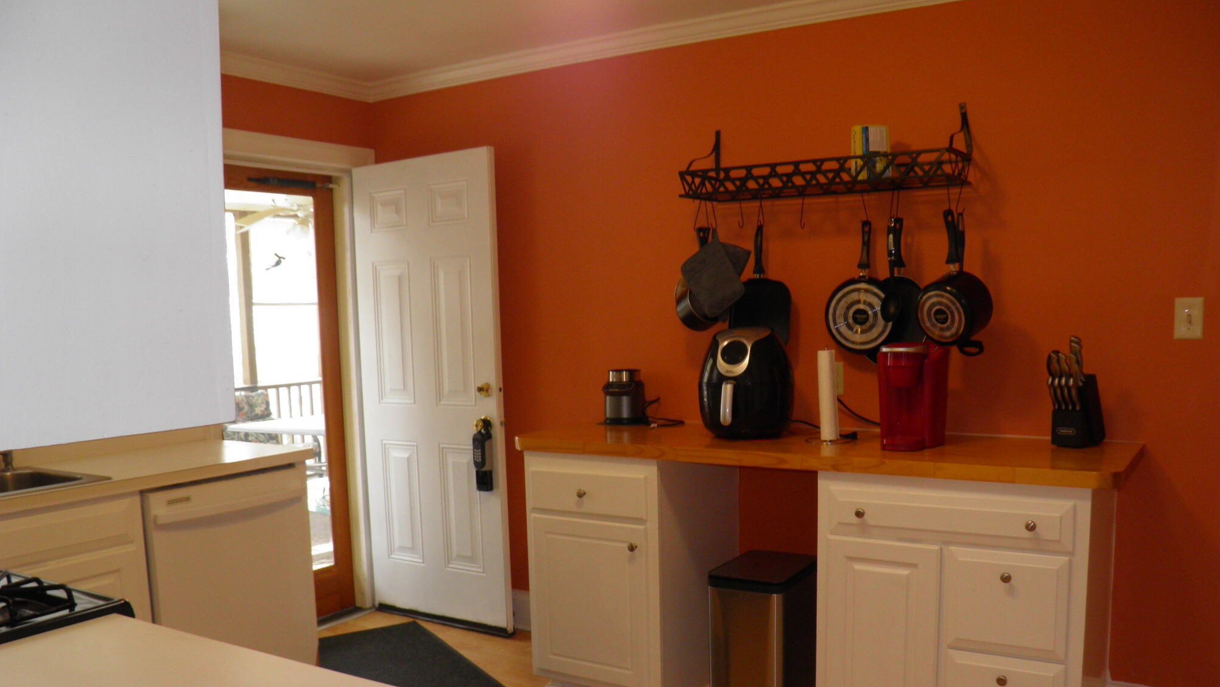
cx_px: 616
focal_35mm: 31
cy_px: 430
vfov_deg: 37.6
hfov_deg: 62.6
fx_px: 1003
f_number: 2.8
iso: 100
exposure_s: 1/30
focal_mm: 4.9
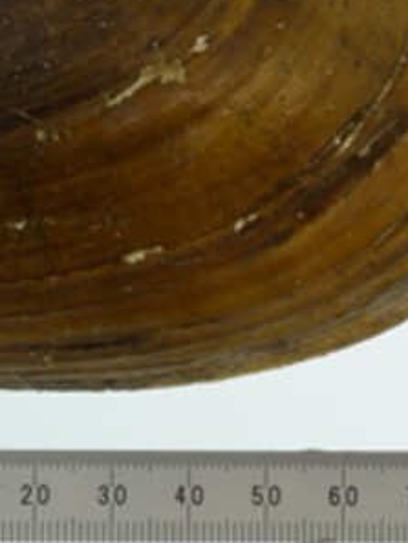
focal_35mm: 233
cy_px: -100
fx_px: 3659
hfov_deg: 6.3
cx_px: 673
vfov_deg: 8.4
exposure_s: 1/6
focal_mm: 60
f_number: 32
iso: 100
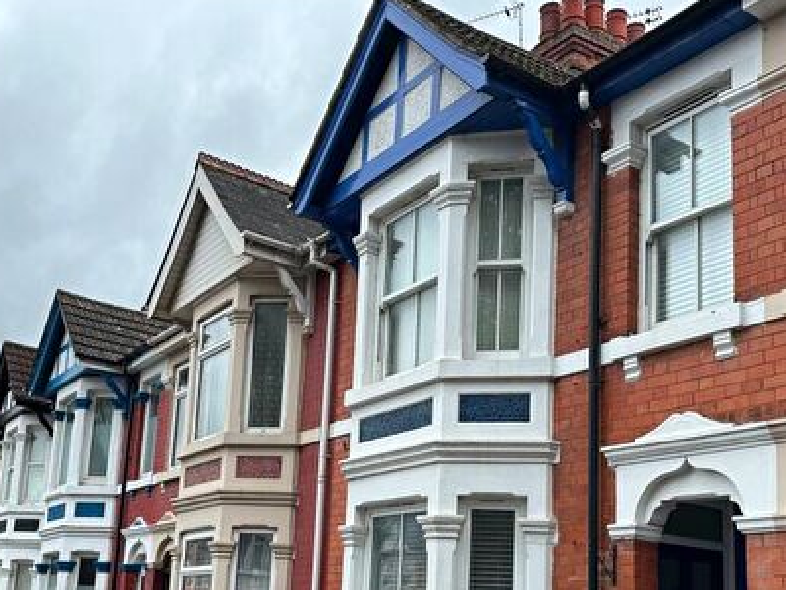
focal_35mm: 42
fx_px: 954
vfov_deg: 33.4
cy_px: 465
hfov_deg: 44.7
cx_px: 346
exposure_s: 1/1639
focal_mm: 6.86
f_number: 1.78
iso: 80
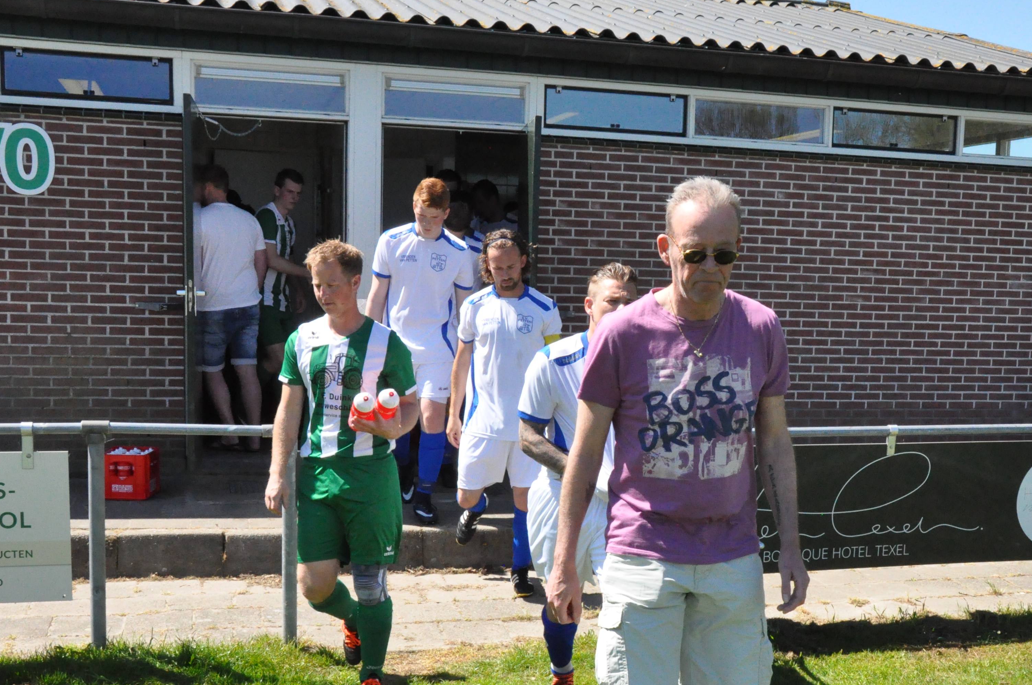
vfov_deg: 28.4
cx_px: 626
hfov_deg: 41.7
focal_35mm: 47
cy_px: 462
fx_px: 1346
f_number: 16
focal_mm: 22
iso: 3200
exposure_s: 1/1000
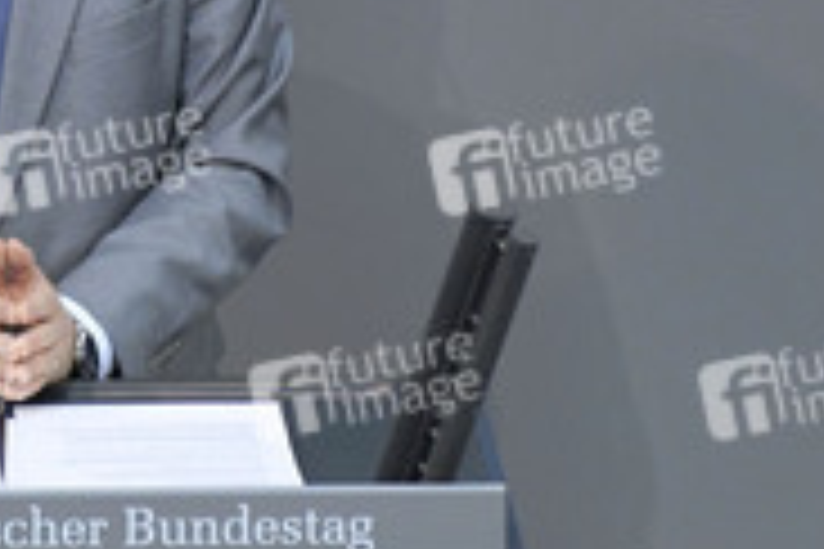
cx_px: -25
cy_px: 50
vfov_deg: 1.1
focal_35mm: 1230
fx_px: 28151
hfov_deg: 1.7
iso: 8000
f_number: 5.6
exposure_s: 1/400
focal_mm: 500
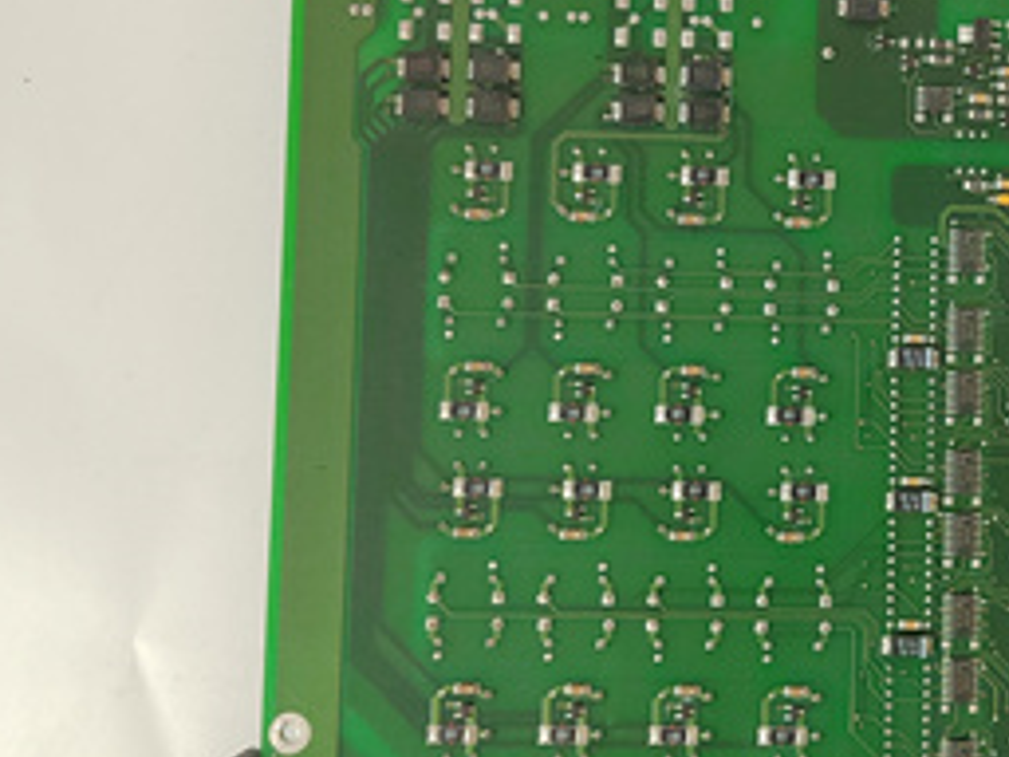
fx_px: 1312
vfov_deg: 32.1
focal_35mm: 45
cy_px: 333
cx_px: 871
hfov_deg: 39.6
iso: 1419
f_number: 1.9
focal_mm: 5.52
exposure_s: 1/50
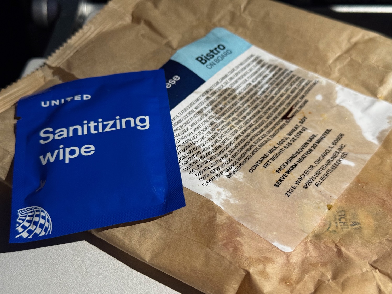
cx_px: 196
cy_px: 147
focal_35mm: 48
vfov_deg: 30.3
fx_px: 544
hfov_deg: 39.7
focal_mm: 6.76
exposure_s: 1/42
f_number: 1.78
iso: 250
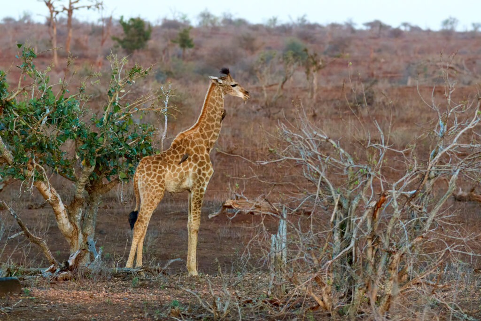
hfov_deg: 6.0
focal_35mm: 344
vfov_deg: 4.0
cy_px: 160
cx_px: 240
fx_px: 4594
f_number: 6.3
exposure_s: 1/800
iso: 6400
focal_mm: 229.2
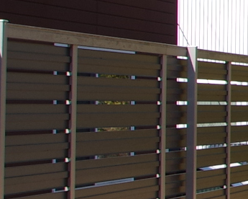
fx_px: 1351
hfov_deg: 8.1
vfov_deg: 8.4
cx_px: 854
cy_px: 12
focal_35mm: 184
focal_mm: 15
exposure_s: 1/160
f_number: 10
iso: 100
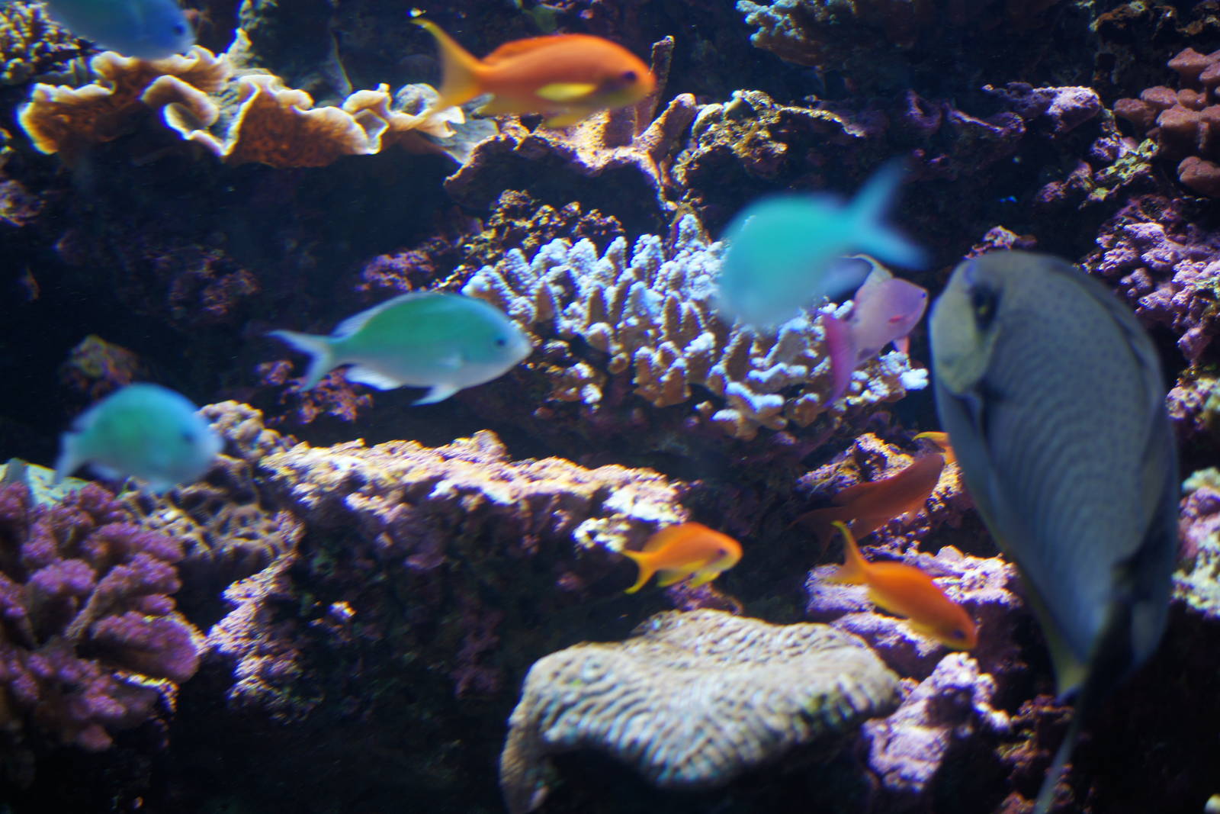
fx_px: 1525
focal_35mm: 45
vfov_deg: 29.9
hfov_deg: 43.6
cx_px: 610
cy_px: 407
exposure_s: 1/160
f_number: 3.2
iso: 200
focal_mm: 30
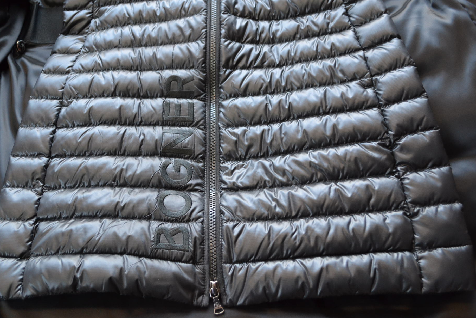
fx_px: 450
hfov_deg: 55.5
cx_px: 201
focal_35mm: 34
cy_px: 127
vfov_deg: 38.7
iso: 800
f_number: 3.5
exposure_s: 1/60
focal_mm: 18
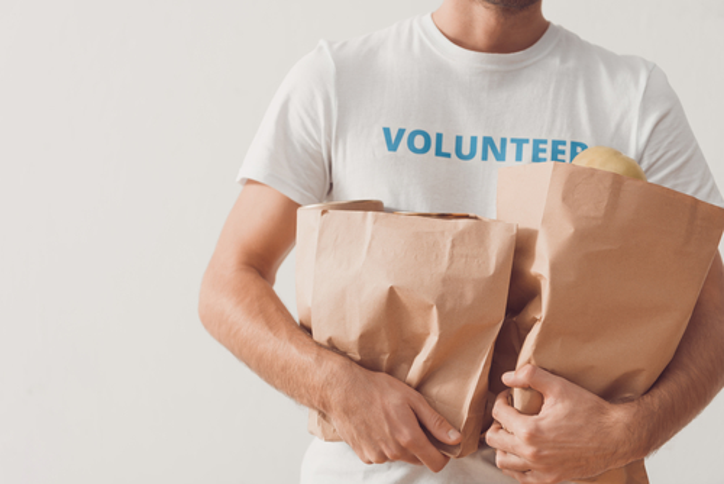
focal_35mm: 60
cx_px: 362
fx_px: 1207
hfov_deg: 33.4
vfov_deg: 22.7
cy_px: 242
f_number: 3.5
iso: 200
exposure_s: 1/200
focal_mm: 60
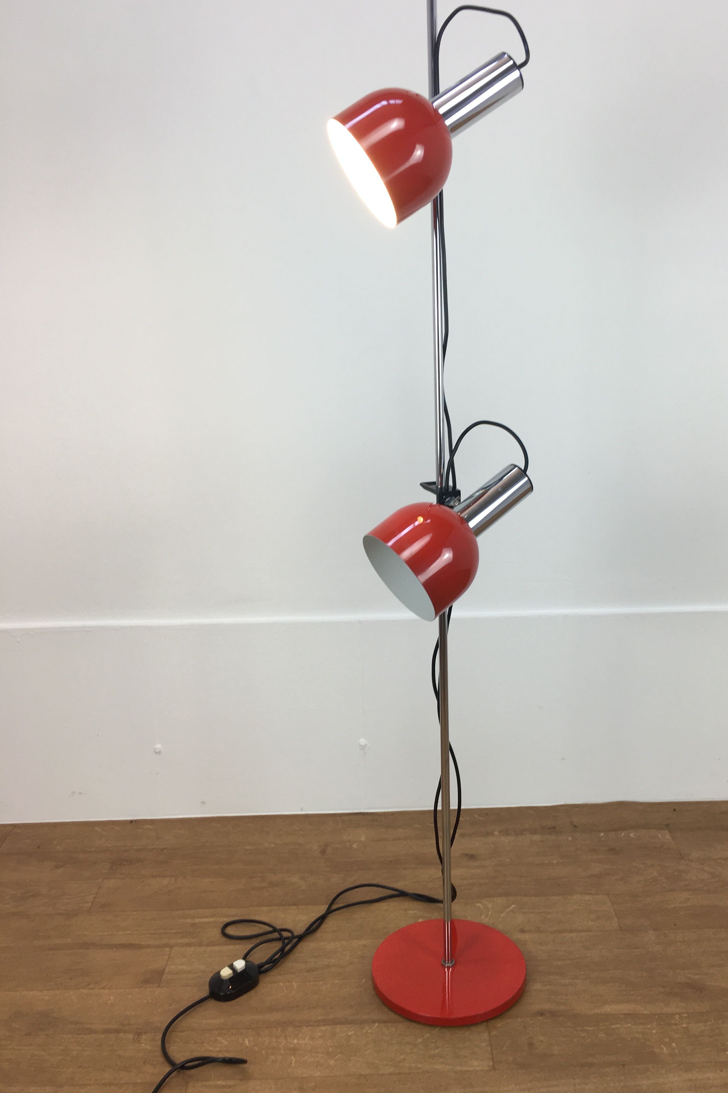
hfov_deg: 42.2
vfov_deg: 60.3
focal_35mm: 31
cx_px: 420
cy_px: 538
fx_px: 940
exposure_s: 1/50
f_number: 2.2
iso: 32
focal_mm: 4.15
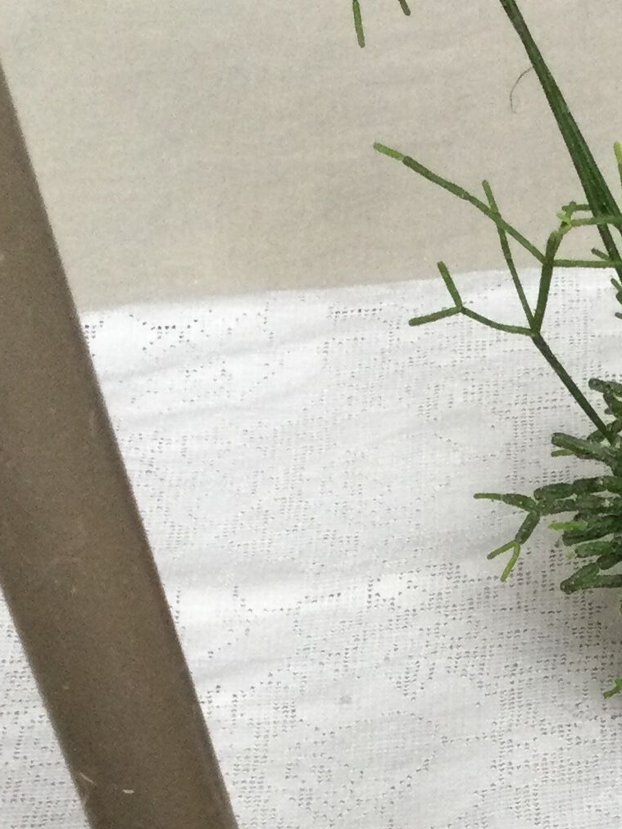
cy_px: 1035
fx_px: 2396
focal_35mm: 100
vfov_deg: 18.5
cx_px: 799
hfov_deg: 14.2
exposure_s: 1/33
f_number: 2.4
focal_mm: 3.3
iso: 100
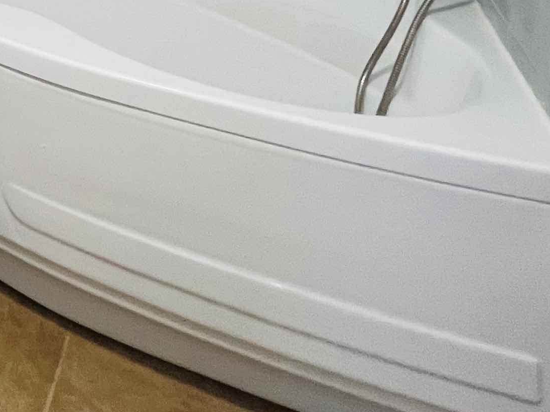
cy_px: -336
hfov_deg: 29.5
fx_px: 763
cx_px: -211
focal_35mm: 48
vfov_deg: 20.7
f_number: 1.8
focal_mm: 1.57
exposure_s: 1/100
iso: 160
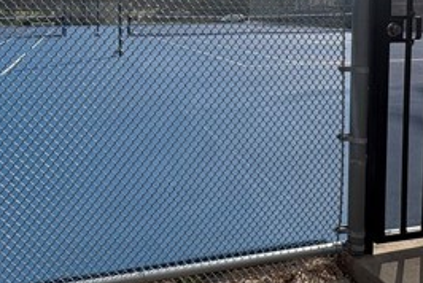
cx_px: 164
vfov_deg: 35.7
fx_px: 412
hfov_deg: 53.9
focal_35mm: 35
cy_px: 29
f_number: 2.2
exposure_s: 1/3546
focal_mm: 2.22
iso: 50
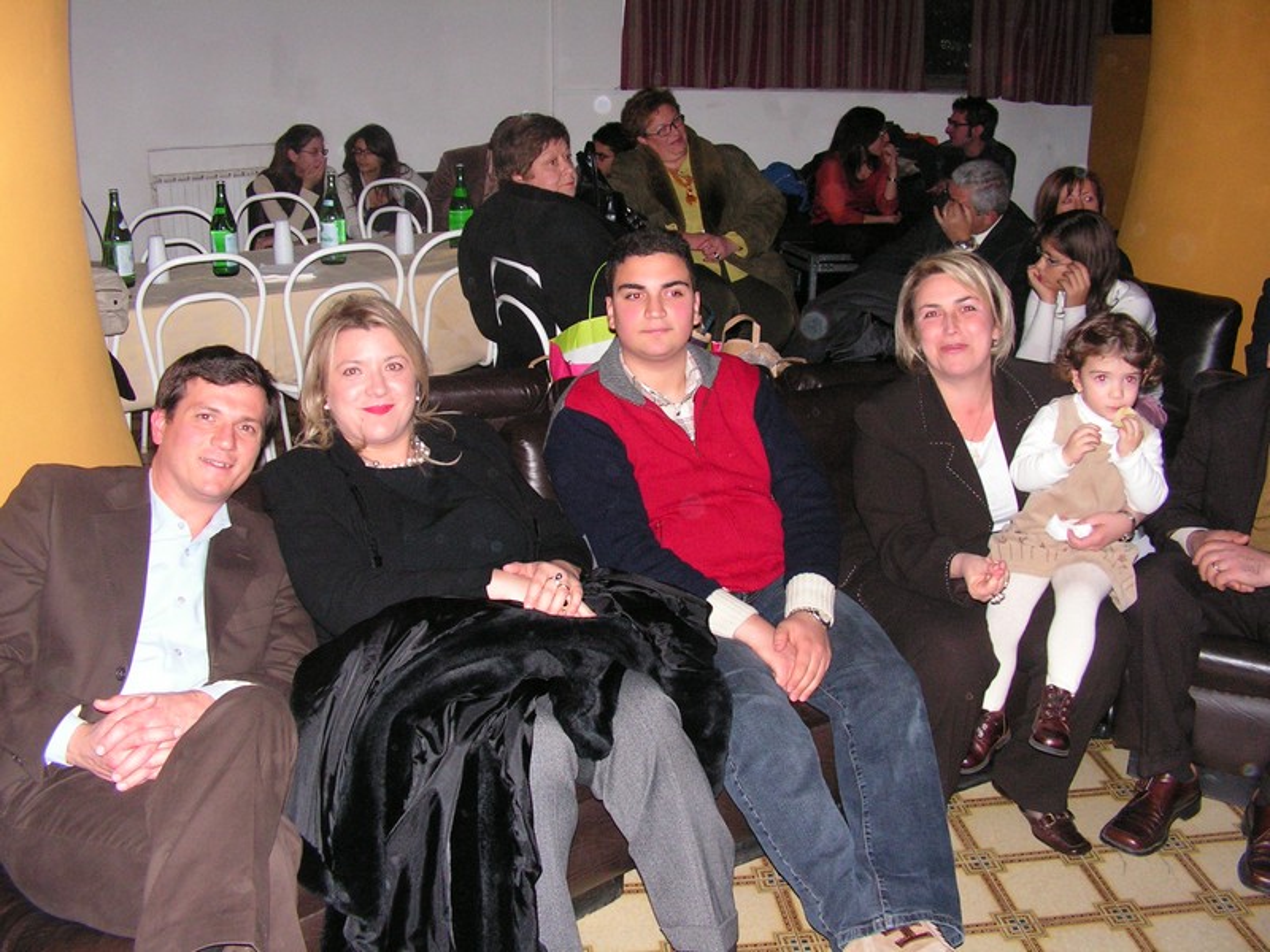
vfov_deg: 39.7
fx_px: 1321
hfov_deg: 51.4
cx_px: 635
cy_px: 476
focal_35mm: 36
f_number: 3.2
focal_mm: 6
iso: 200
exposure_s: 1/40
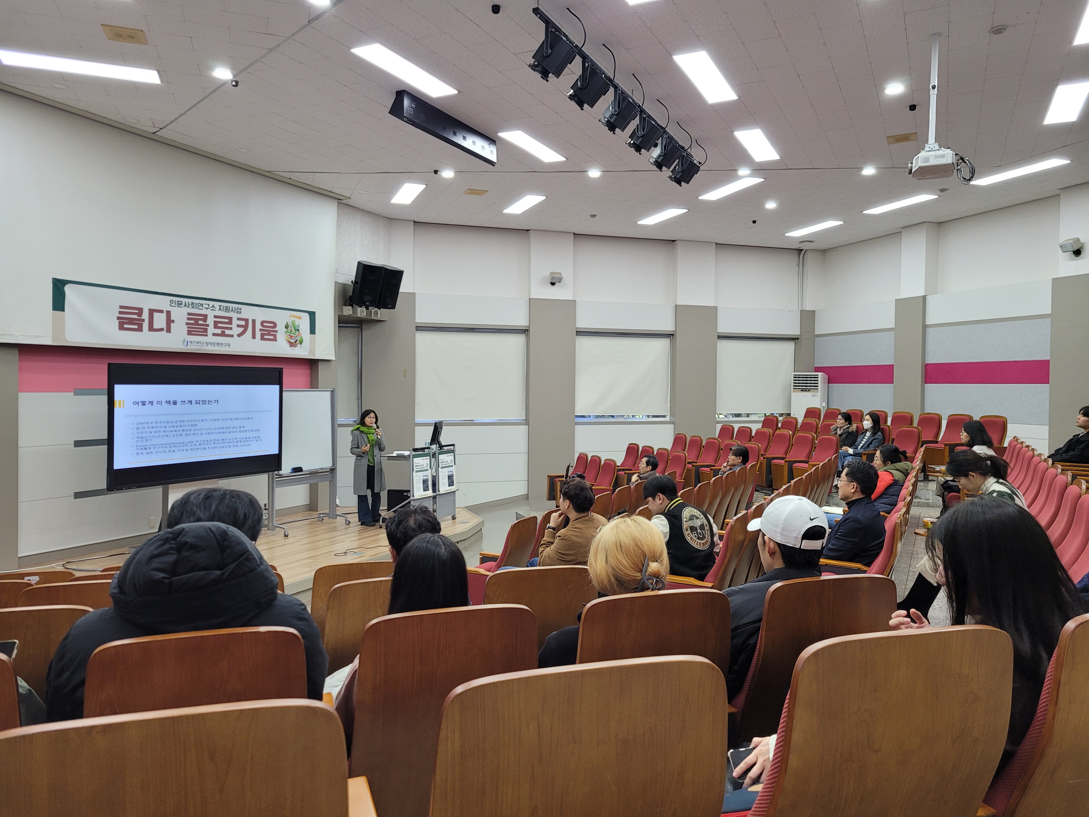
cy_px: 408
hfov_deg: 67.3
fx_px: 818
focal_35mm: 26
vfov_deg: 53.1
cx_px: 544
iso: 200
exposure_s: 1/120
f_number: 1.8
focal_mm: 5.4
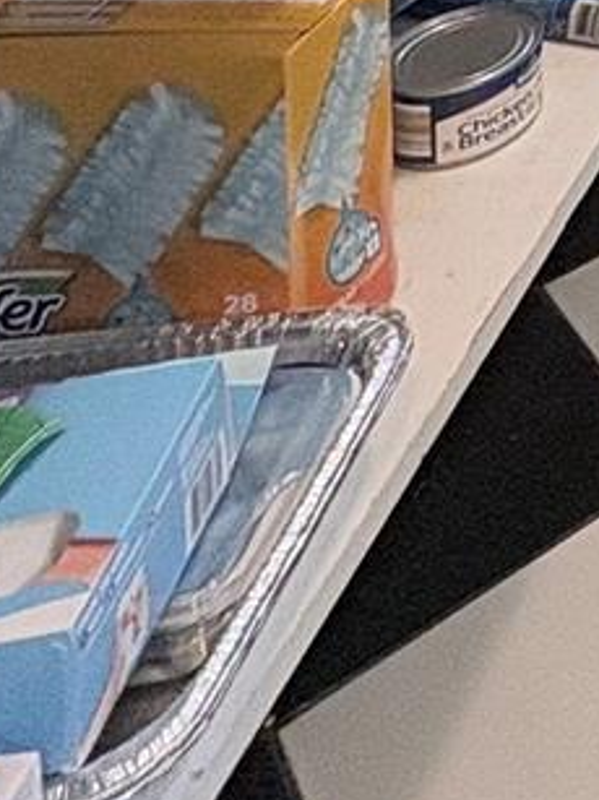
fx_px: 1616
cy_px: -831
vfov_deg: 18.0
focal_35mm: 70
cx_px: 1380
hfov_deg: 14.7
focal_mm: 2.22
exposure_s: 1/120
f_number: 2.2
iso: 200
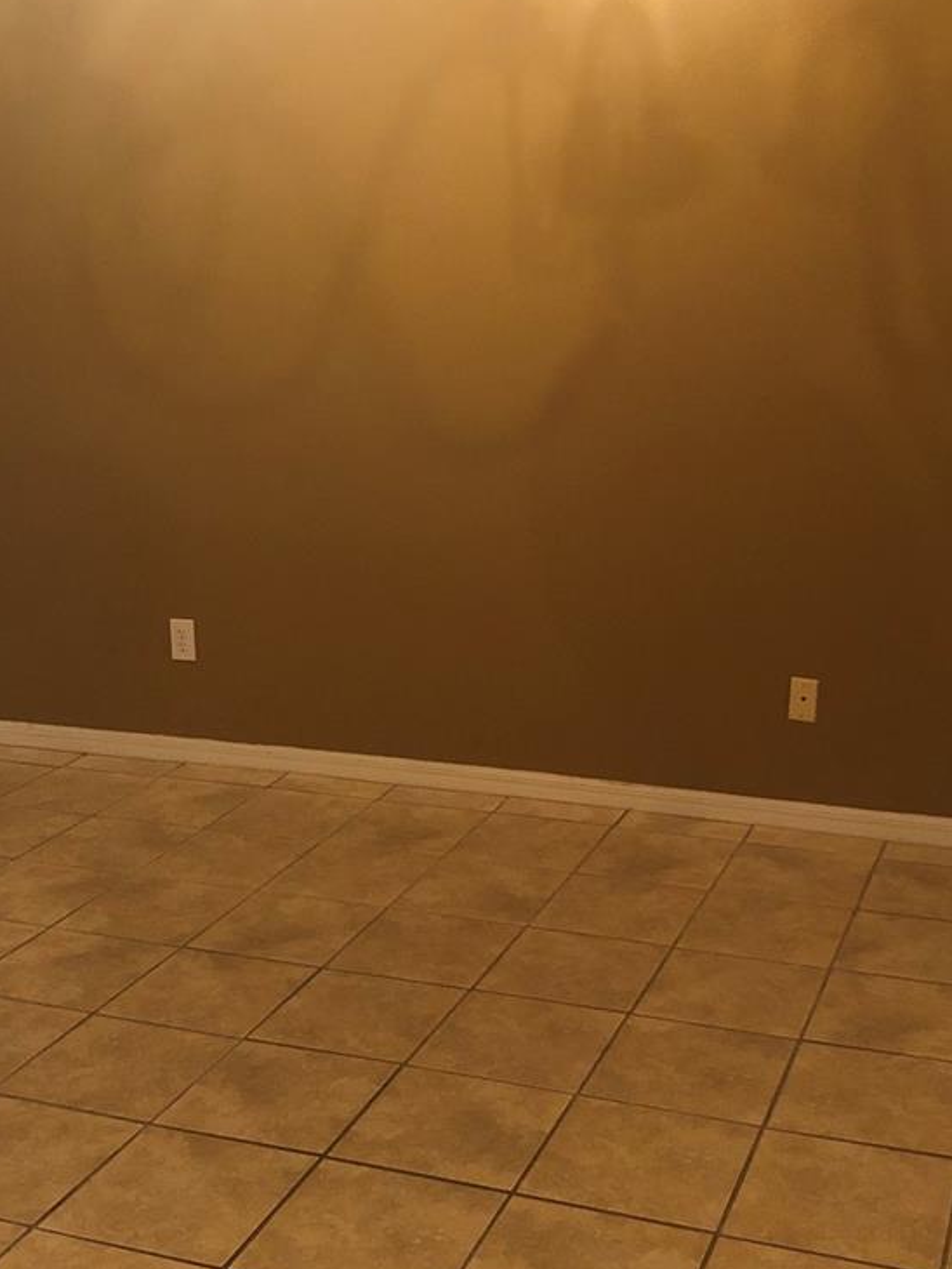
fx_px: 1686
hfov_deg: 31.5
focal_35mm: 46
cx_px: 486
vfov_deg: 41.2
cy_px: 574
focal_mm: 3.99
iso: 100
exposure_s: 1/15
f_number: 1.8
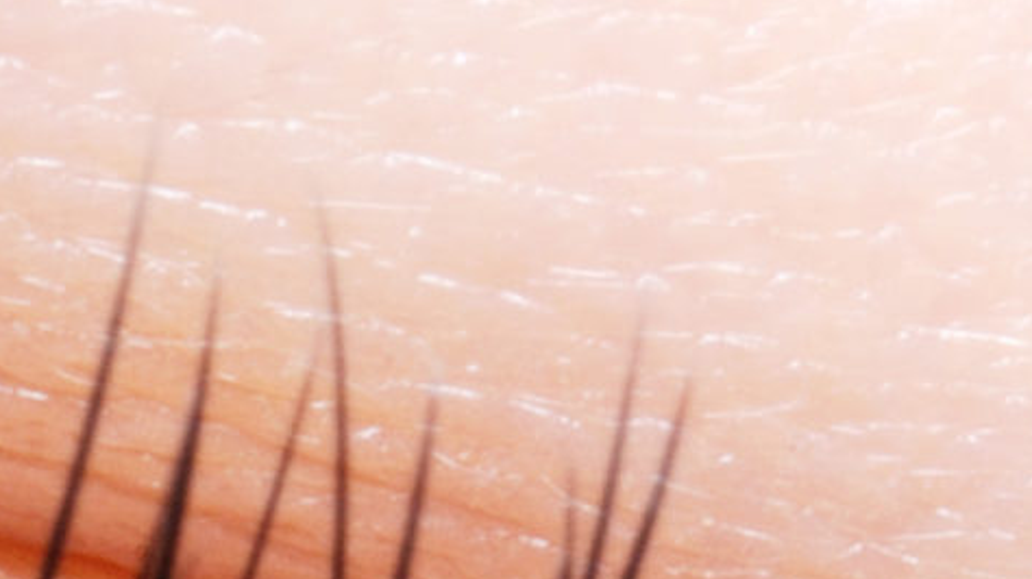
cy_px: 1697
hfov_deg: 3.6
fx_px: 16245
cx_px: -440
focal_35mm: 594
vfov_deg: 2.0
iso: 400
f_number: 45
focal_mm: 105
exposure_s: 1/200
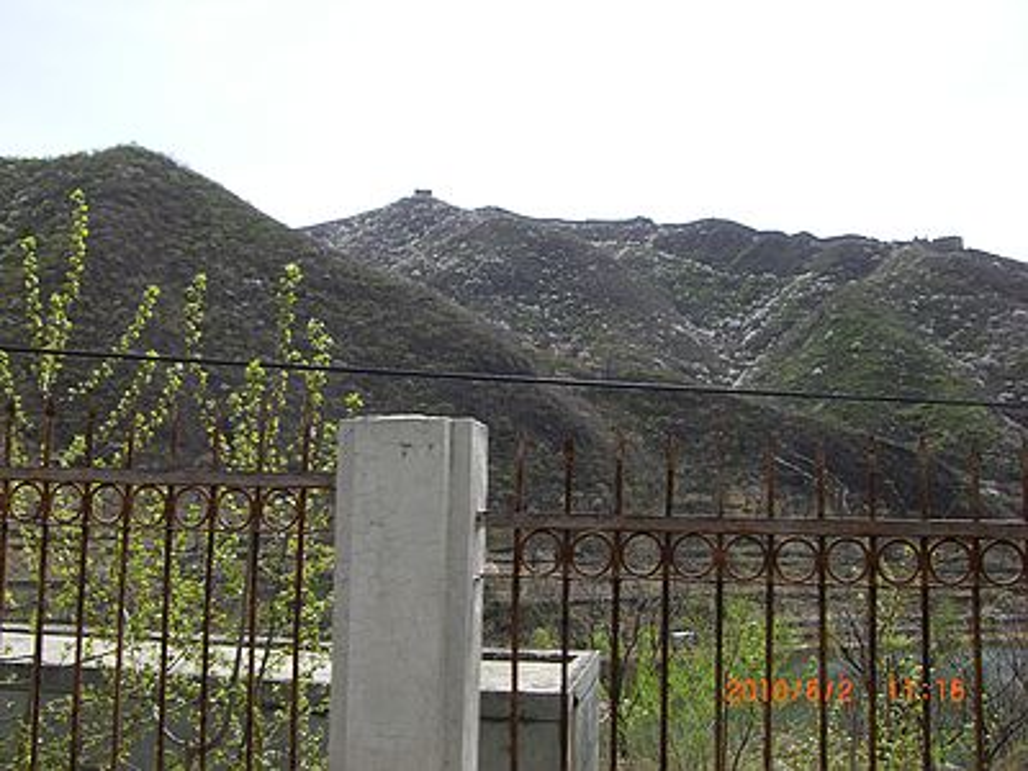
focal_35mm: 38
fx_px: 1128
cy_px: 386
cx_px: 514
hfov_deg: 49.0
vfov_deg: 37.7
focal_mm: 6.2
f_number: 4.3
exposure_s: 1/500
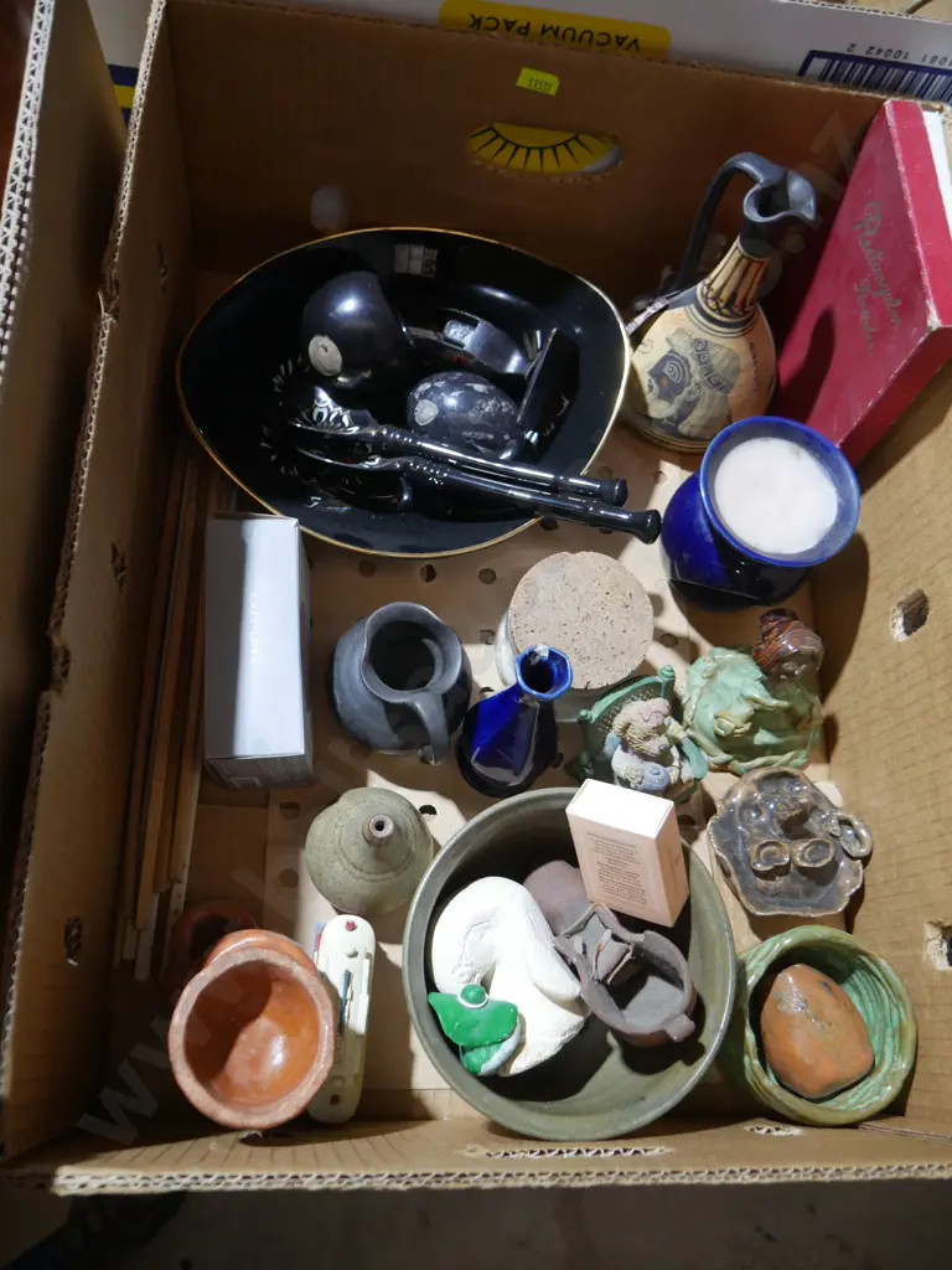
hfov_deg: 49.7
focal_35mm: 28
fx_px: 1027
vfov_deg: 63.4
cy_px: 635
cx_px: 476
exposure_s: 1/60
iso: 640
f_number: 3.5
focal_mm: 14
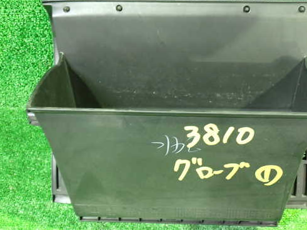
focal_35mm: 44
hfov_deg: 42.8
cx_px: 184
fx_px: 390
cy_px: 108
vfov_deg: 32.9
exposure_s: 1/10
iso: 800
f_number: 2.5
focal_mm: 6.37
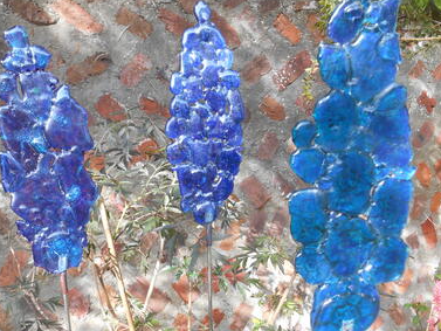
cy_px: 184
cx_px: 204
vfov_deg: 45.4
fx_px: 395
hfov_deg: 58.3
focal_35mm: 31
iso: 80
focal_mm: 4.7
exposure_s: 1/60
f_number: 3.4
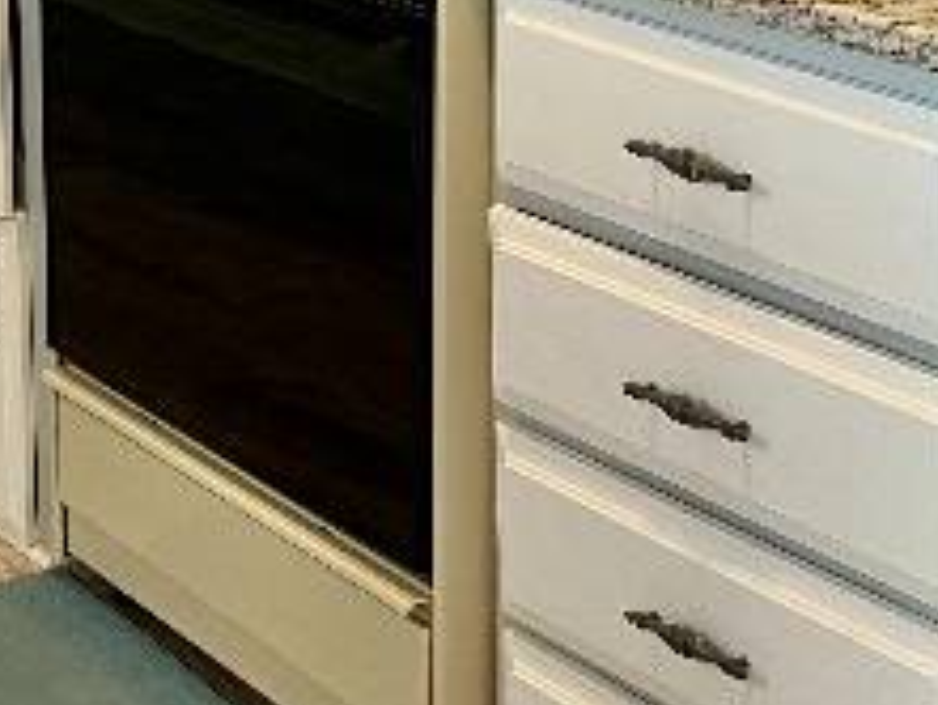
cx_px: 416
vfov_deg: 14.2
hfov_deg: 19.6
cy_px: -219
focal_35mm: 100
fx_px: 2711
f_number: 1.6
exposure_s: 1/60
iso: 125
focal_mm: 5.1
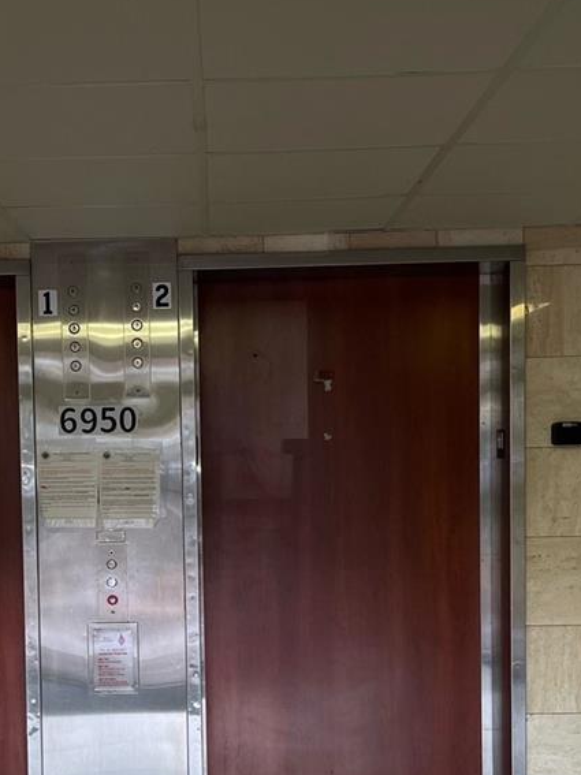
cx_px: 174
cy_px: 537
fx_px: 1231
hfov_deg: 26.3
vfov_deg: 34.5
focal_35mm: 55
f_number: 1.6
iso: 100
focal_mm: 5.1
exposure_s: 1/120
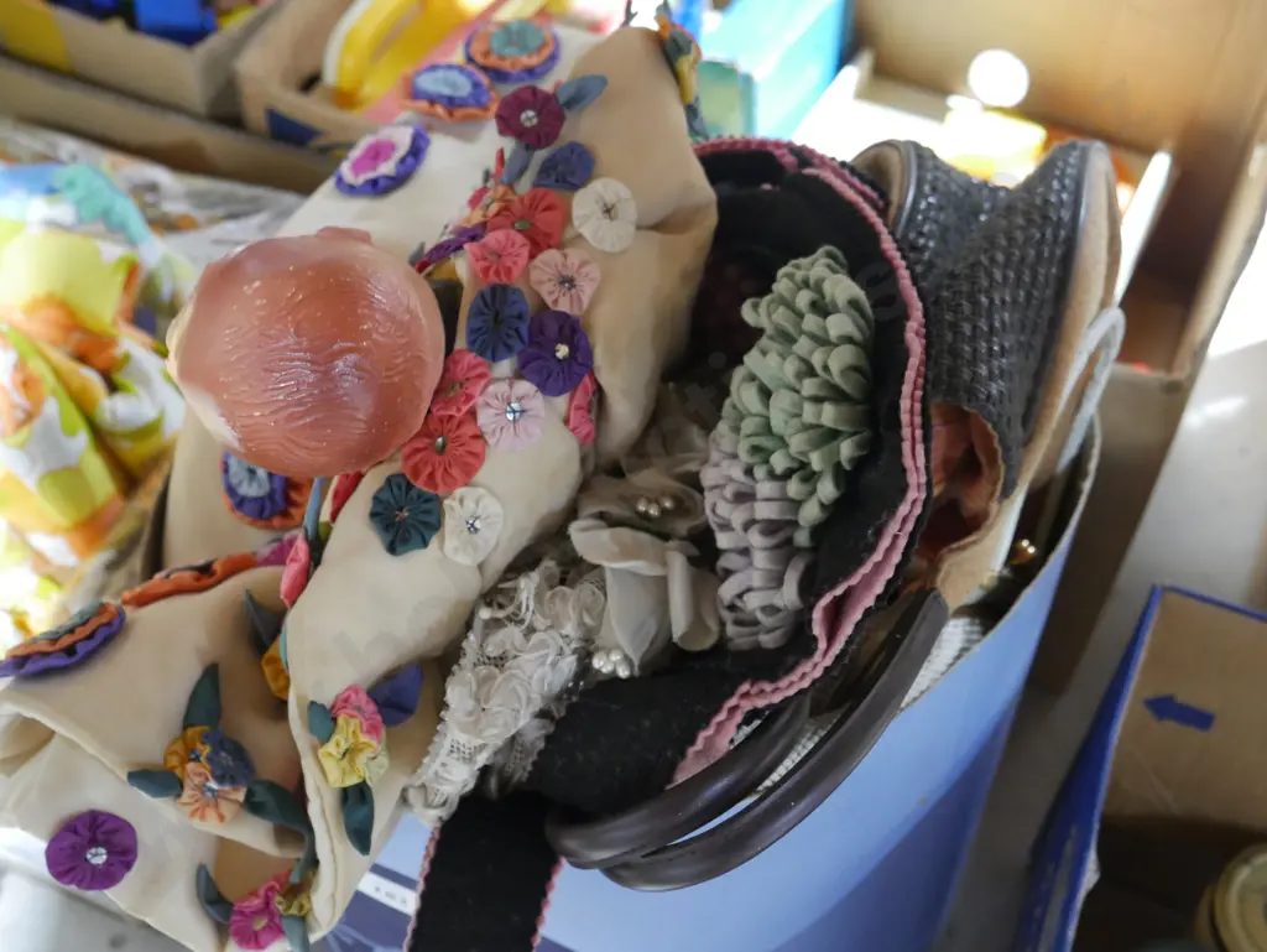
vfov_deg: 36.0
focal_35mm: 40
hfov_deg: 46.8
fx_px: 1465
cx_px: 634
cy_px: 476
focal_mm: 20
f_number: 4.5
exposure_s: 1/25
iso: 3200
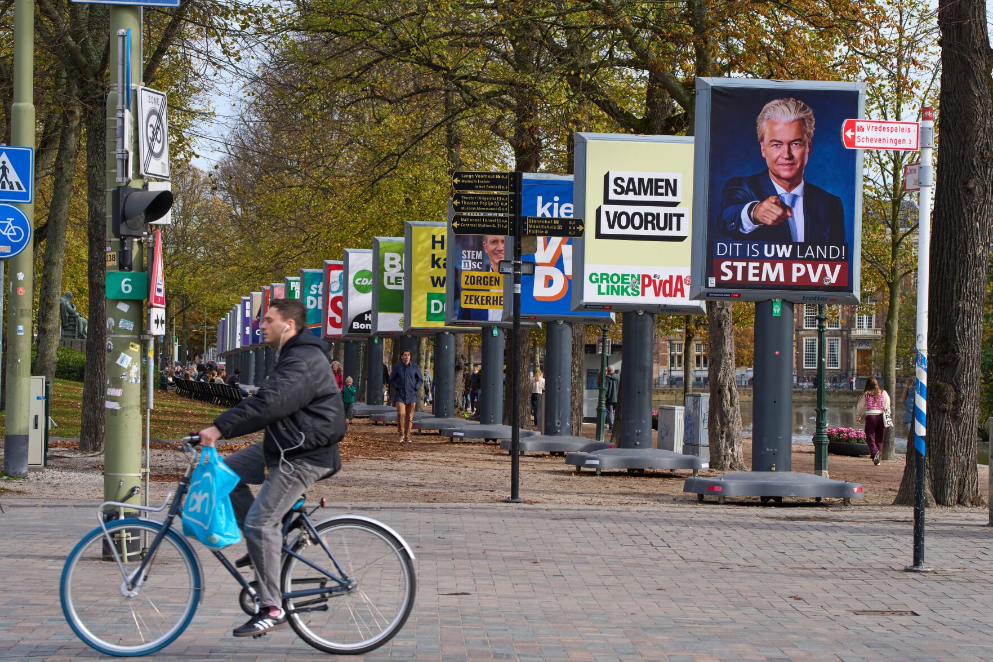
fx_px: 2510
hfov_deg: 22.4
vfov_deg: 15.0
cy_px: 331
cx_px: 496
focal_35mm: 91
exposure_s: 1/320
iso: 400
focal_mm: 91
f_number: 9
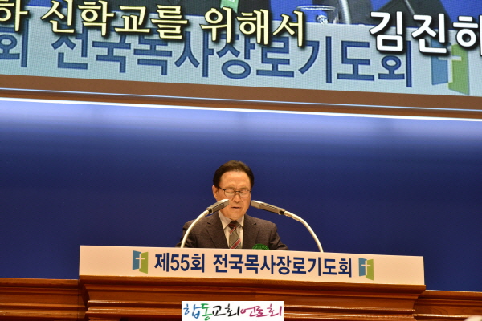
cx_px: 241
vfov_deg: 11.4
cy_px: 160
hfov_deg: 17.1
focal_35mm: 120
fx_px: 1607
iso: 800
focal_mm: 120
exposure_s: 1/60
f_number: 7.1
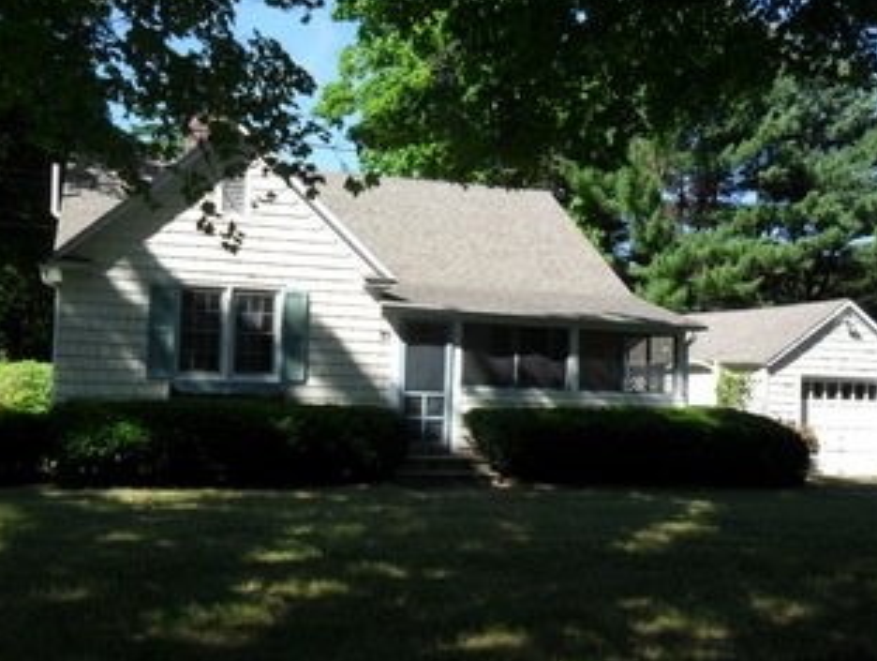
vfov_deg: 35.2
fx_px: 1040
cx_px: 458
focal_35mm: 41
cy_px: 329
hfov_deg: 45.7
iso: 100
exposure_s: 1/500
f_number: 4
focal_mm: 6.6
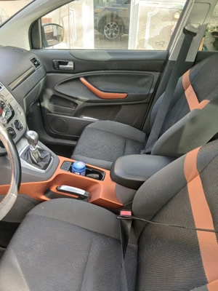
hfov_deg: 53.1
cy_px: 146
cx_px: 109
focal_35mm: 26
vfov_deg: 67.3
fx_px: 218
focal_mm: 3.98
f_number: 1.8
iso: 100
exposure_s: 1/50.3
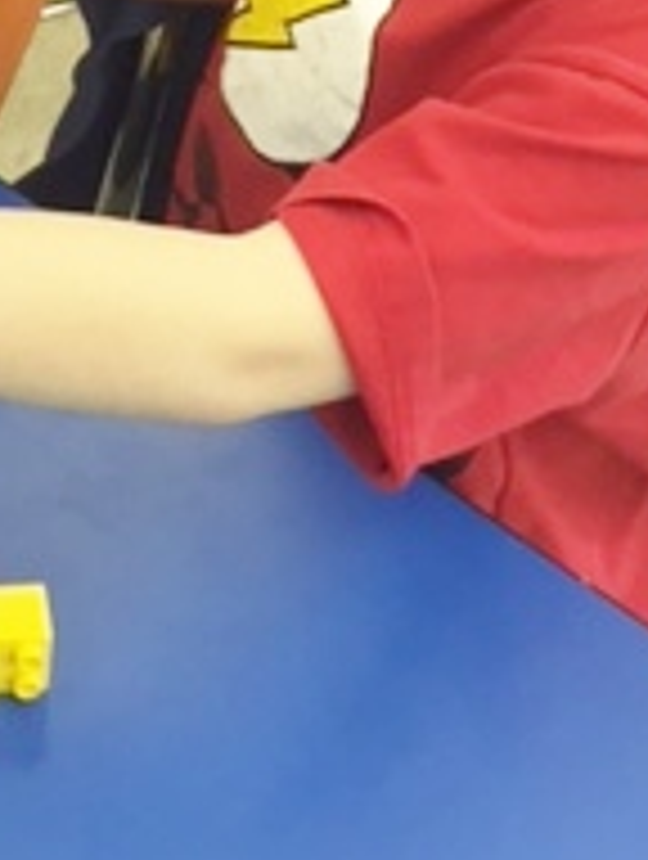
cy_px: -455
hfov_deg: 14.6
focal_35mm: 97
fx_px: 2413
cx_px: -230
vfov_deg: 17.9
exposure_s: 1/30
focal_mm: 4.15
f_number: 2.2
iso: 64
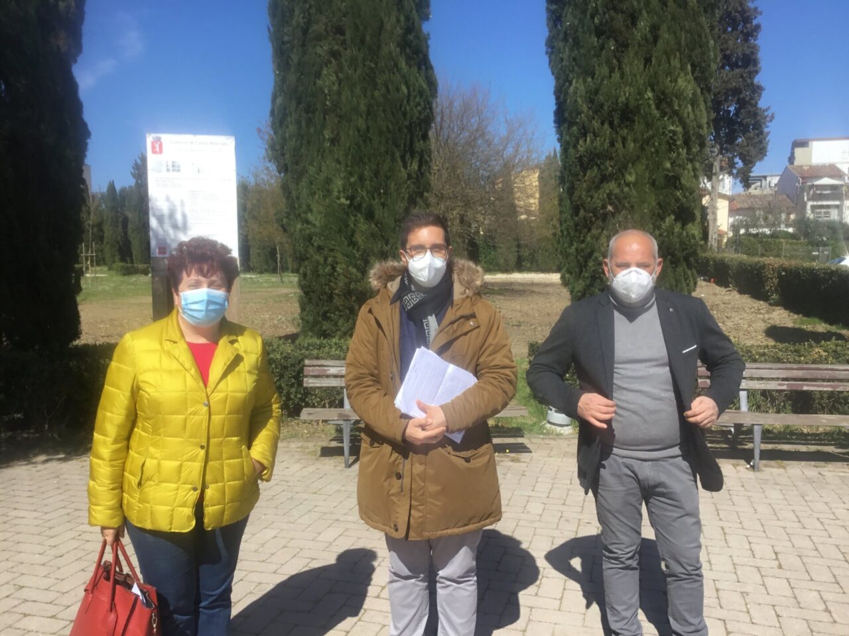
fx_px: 760
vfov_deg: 45.4
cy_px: 318
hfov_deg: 58.4
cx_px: 424
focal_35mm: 31
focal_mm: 3.3
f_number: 2.4
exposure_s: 1/1131
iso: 25
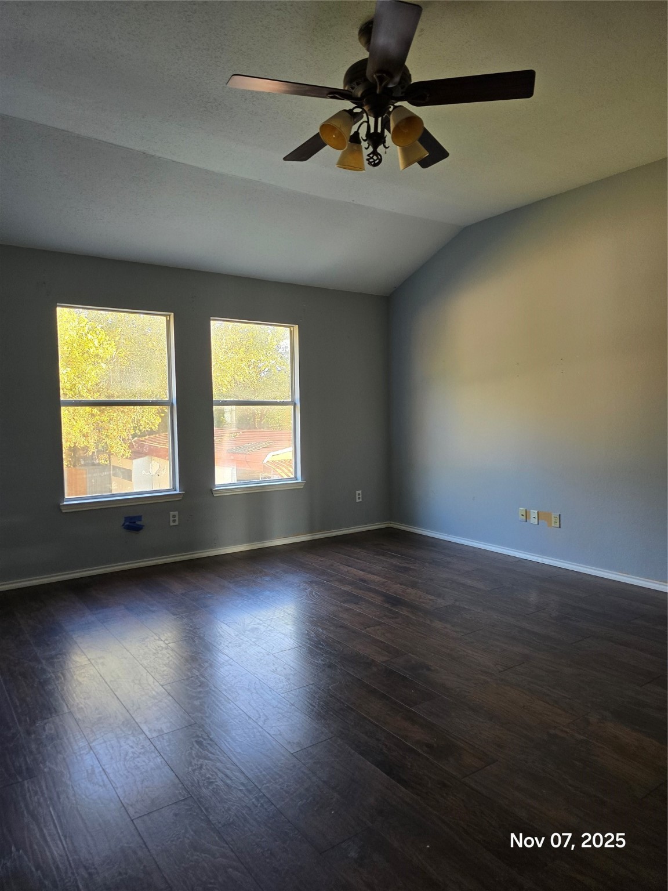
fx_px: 592
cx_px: 334
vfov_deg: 73.9
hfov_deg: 58.9
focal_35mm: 23
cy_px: 446
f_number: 1.7
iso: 160
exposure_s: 1/120
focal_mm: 6.3
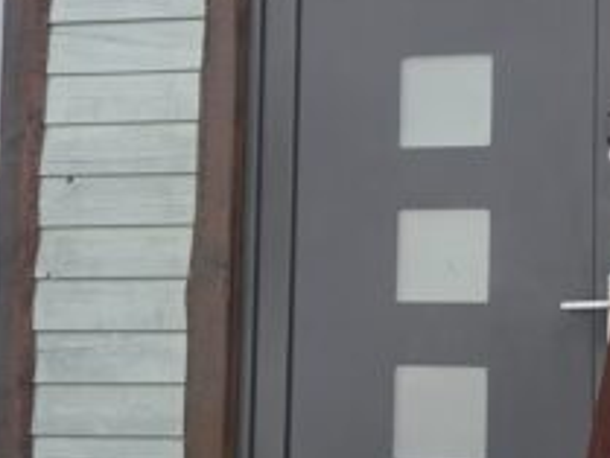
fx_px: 1552
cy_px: 248
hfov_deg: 22.1
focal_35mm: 88
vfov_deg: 16.8
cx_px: 420
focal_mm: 6.3
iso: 12
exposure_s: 1/400
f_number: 1.7
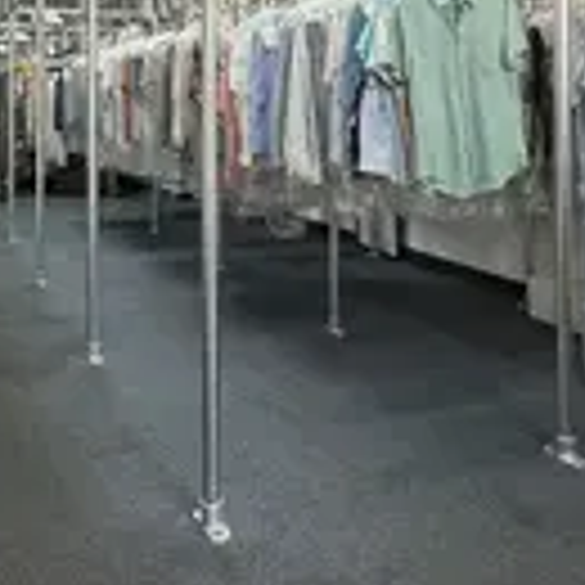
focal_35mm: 38
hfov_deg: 42.4
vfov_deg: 41.3
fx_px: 727
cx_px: 140
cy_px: 90
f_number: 2.2
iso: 200
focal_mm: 2.22
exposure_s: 1/60
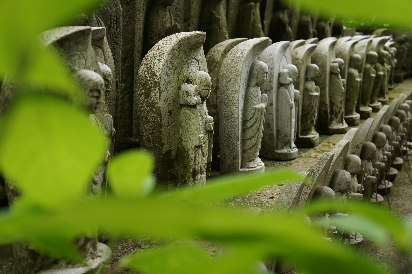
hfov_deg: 40.0
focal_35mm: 50
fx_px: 566
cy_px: 137
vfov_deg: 27.2
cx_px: 206
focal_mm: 33
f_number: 4.5
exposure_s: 1/60
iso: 500
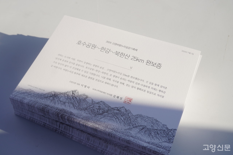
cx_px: 116
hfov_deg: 43.6
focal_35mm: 45
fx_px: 291
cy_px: 78
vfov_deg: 29.9
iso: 100
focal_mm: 30
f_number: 6.3
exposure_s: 1/320
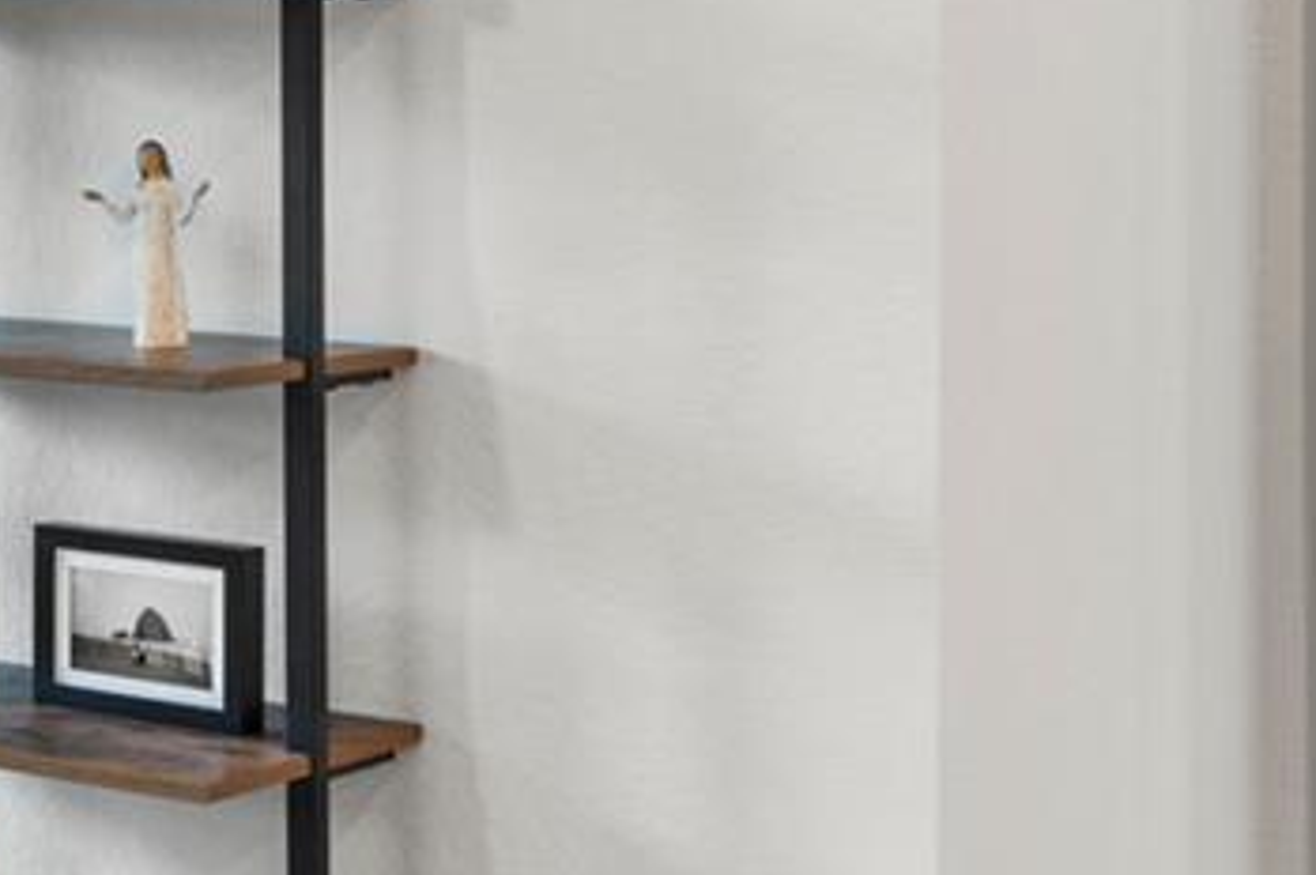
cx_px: -894
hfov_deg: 18.2
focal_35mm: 94
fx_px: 3433
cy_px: 13
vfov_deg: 14.3
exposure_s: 1/1.67
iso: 100
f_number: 8
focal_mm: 16
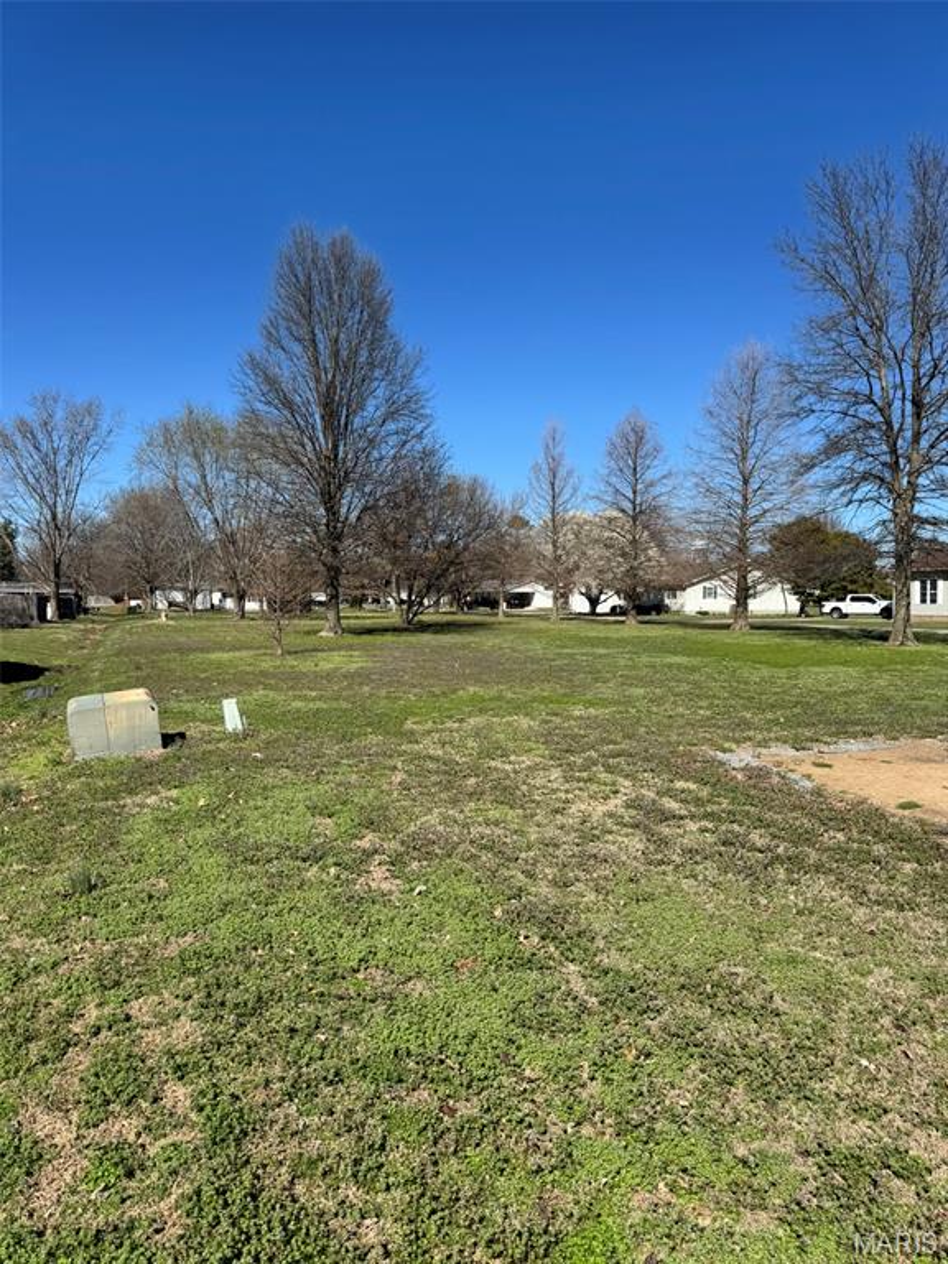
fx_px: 876
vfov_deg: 71.6
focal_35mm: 24
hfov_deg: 56.8
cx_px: 474
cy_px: 632
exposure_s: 1/5348
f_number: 1.78
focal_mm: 6.76
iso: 80
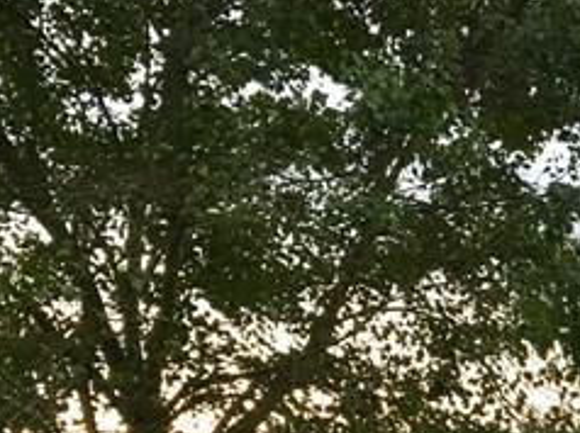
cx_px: 1070
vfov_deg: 11.4
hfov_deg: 13.9
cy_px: 652
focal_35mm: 125
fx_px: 2092
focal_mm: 4.15
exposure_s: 1/60
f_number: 2.2
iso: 32
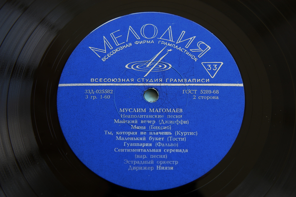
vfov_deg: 25.7
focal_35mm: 52
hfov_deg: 37.9
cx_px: 148
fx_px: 431
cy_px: 98
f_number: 4
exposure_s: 1/60
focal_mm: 35
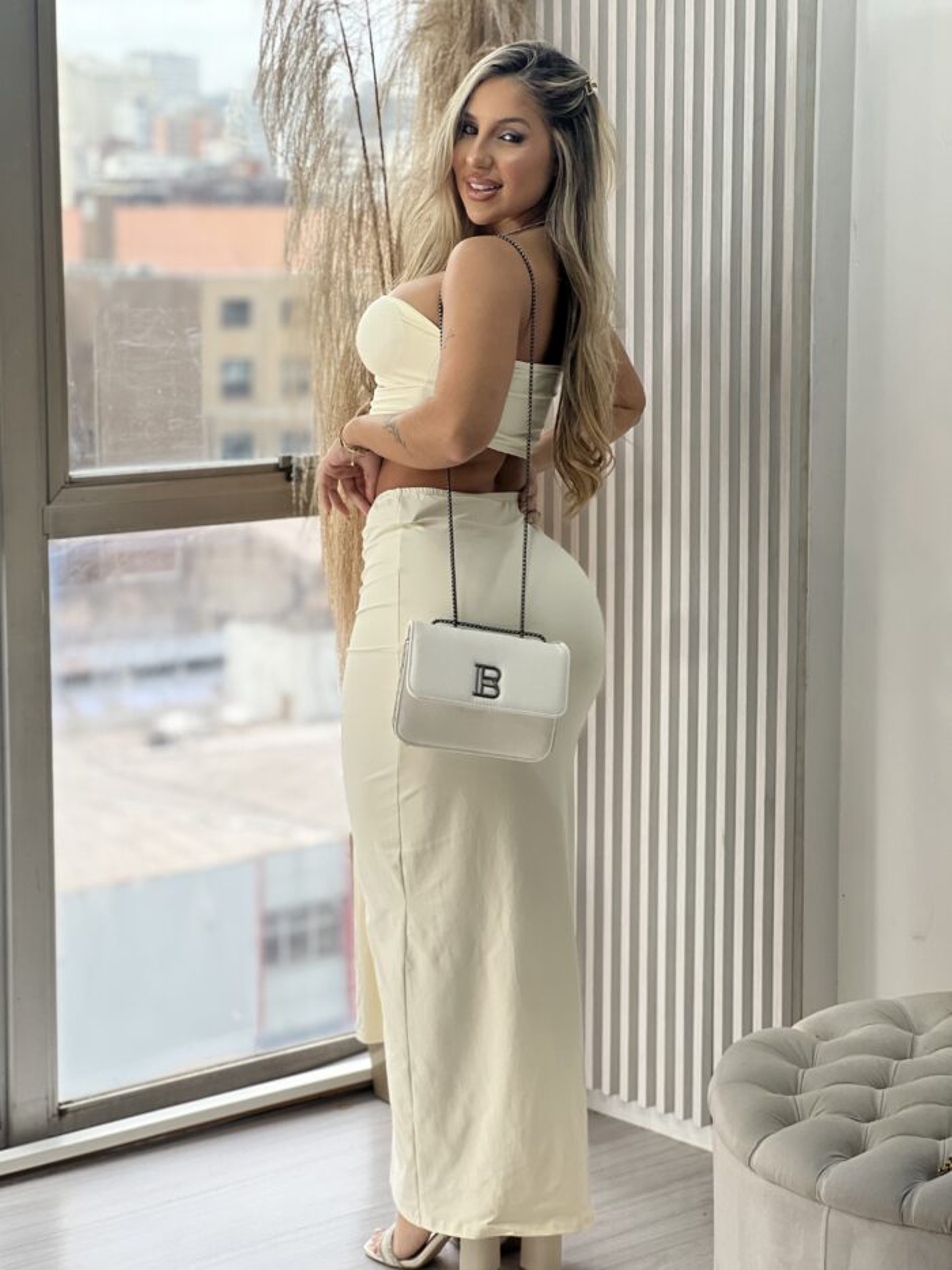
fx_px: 2823
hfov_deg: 19.1
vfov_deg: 25.3
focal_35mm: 77
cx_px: 476
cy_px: 635
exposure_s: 1/120
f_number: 2.8
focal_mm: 9
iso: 50
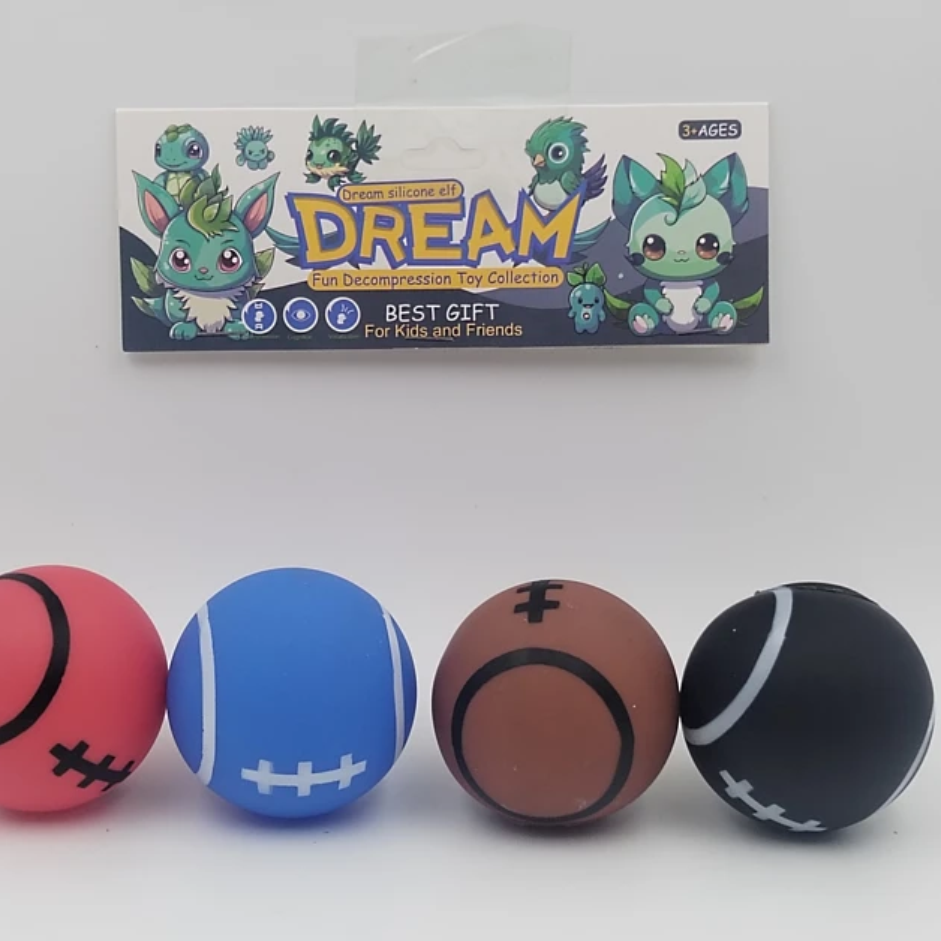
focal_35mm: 61
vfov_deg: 28.2
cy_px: 471
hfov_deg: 28.2
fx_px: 1876
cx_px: 456
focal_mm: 4.75
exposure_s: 1/100
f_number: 1.8
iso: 169
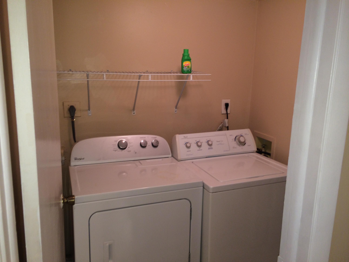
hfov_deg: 61.7
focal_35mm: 29
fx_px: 292
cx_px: 174
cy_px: 131
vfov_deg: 48.2
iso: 50
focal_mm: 4.15
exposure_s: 1/30
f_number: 2.2
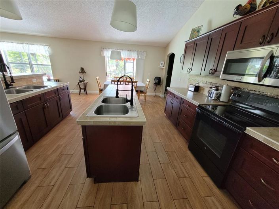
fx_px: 105
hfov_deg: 106.2
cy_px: 104
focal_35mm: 13
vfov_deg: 89.9
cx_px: 140
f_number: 2.2
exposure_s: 1/60
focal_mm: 1.74
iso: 320
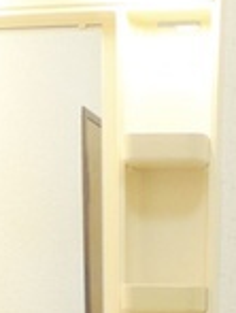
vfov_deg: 14.8
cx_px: 239
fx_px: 1032
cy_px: 577
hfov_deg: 12.9
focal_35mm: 114
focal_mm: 5.1
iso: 250
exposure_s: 1/60
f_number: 2
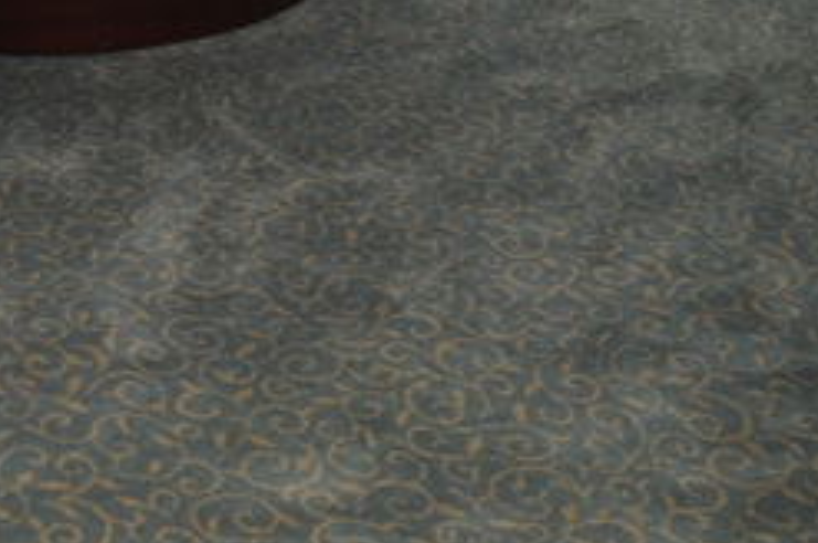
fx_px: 2020
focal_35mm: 89
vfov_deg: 14.3
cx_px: -306
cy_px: -276
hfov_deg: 20.5
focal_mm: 18
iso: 200
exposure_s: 1/5
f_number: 3.5
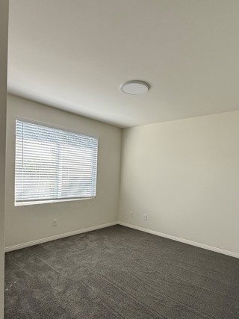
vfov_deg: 78.4
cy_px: 185
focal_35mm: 21
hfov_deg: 63.4
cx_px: 120
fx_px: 193
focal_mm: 2.22
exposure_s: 1/99
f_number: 2.2
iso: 100
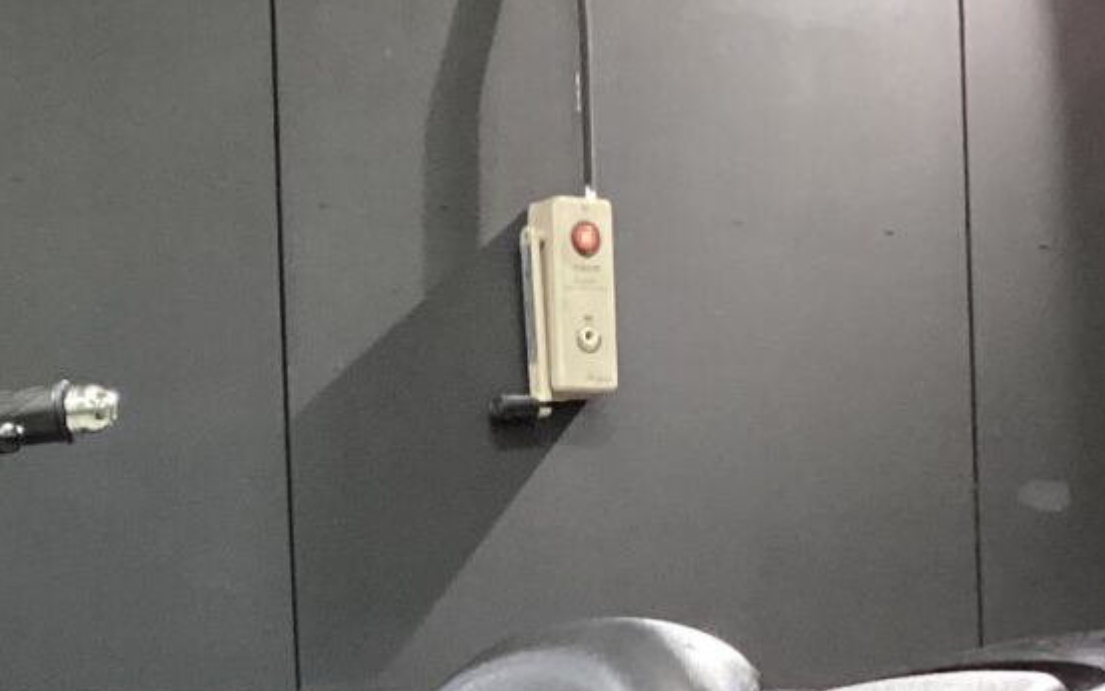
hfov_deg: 17.7
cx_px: -84
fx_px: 3434
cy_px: 989
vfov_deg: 11.1
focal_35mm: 114
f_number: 2.4
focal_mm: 3.3
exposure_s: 1/30
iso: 320
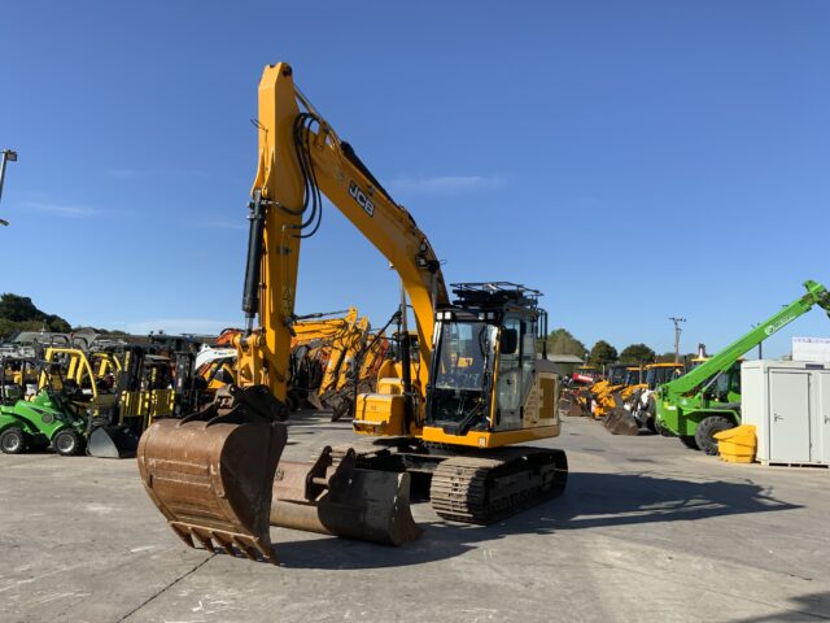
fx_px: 695
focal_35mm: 29
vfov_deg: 48.2
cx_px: 415
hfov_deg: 61.7
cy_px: 312
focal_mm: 3
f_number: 1.8
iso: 16
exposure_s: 1/1912
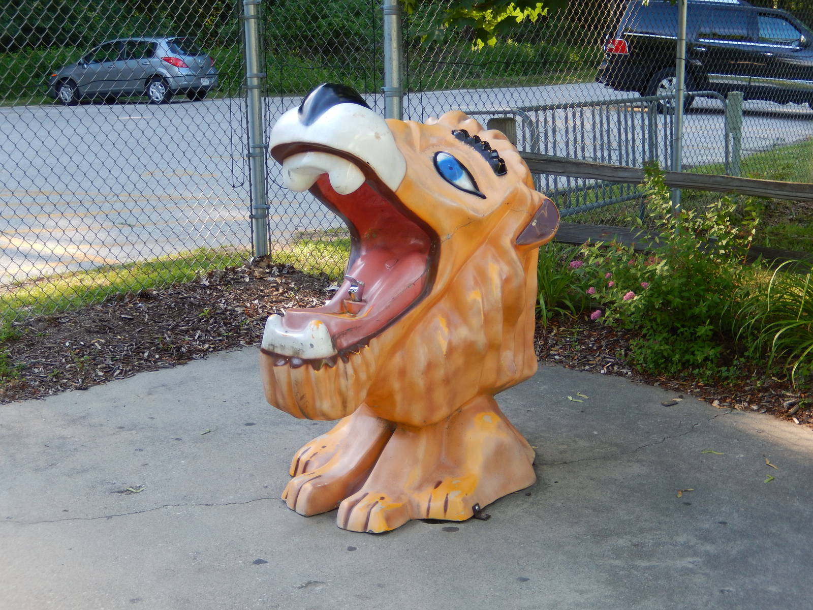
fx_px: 1198
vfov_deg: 28.6
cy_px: 305
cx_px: 406
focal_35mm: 51
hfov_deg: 37.5
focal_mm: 9.2
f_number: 4.5
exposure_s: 1/60
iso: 125
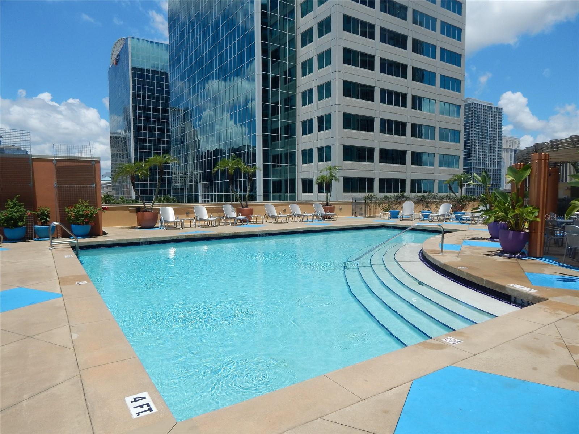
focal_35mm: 22
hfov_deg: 76.4
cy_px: 217
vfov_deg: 61.1
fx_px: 368
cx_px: 290
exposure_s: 1/800
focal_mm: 4
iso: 125
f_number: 6
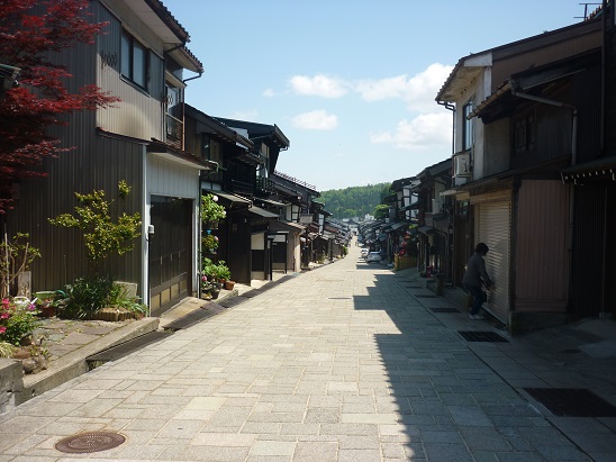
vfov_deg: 42.9
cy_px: 231
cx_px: 308
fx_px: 587
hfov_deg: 55.4
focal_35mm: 33
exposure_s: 1/125
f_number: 8
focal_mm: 5.5
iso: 80
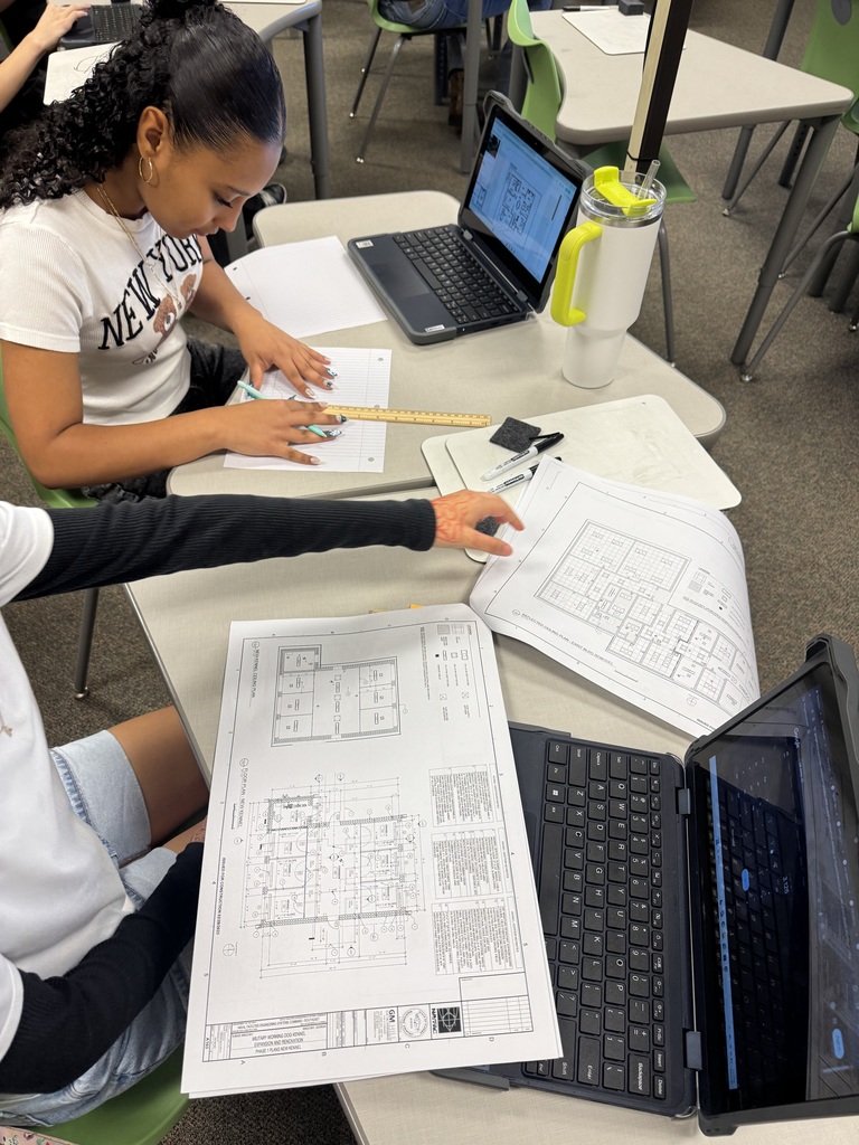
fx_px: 794
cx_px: 430
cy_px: 572
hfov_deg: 56.8
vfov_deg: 71.6
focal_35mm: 24
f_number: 1.78
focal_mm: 6.76
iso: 200
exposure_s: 1/120
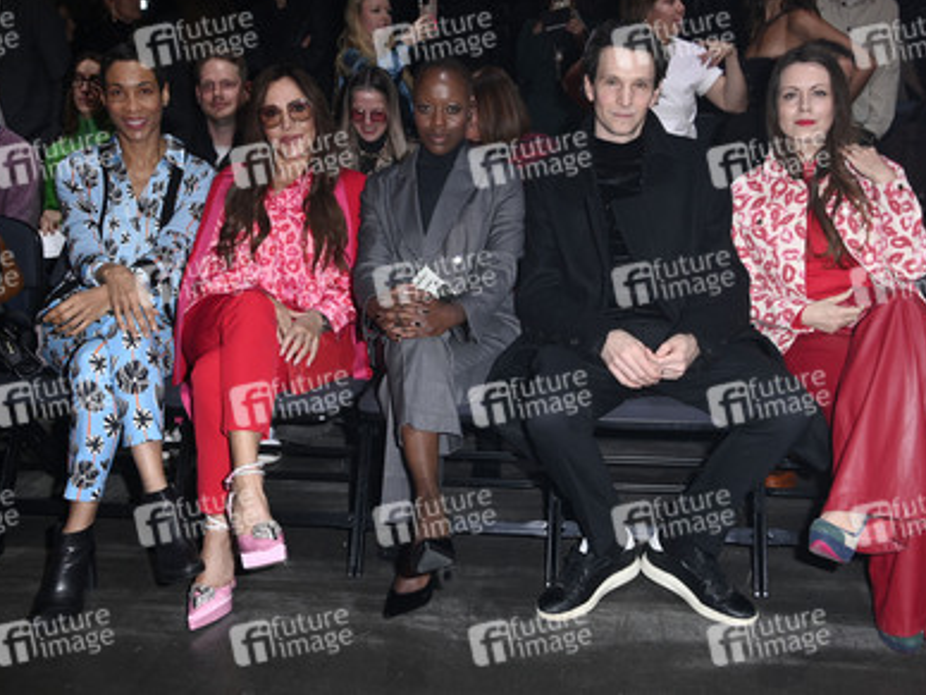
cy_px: 339
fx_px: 1017
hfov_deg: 49.0
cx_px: 467
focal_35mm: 38
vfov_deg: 37.7
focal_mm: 34
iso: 1250
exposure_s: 1/80
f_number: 5.6
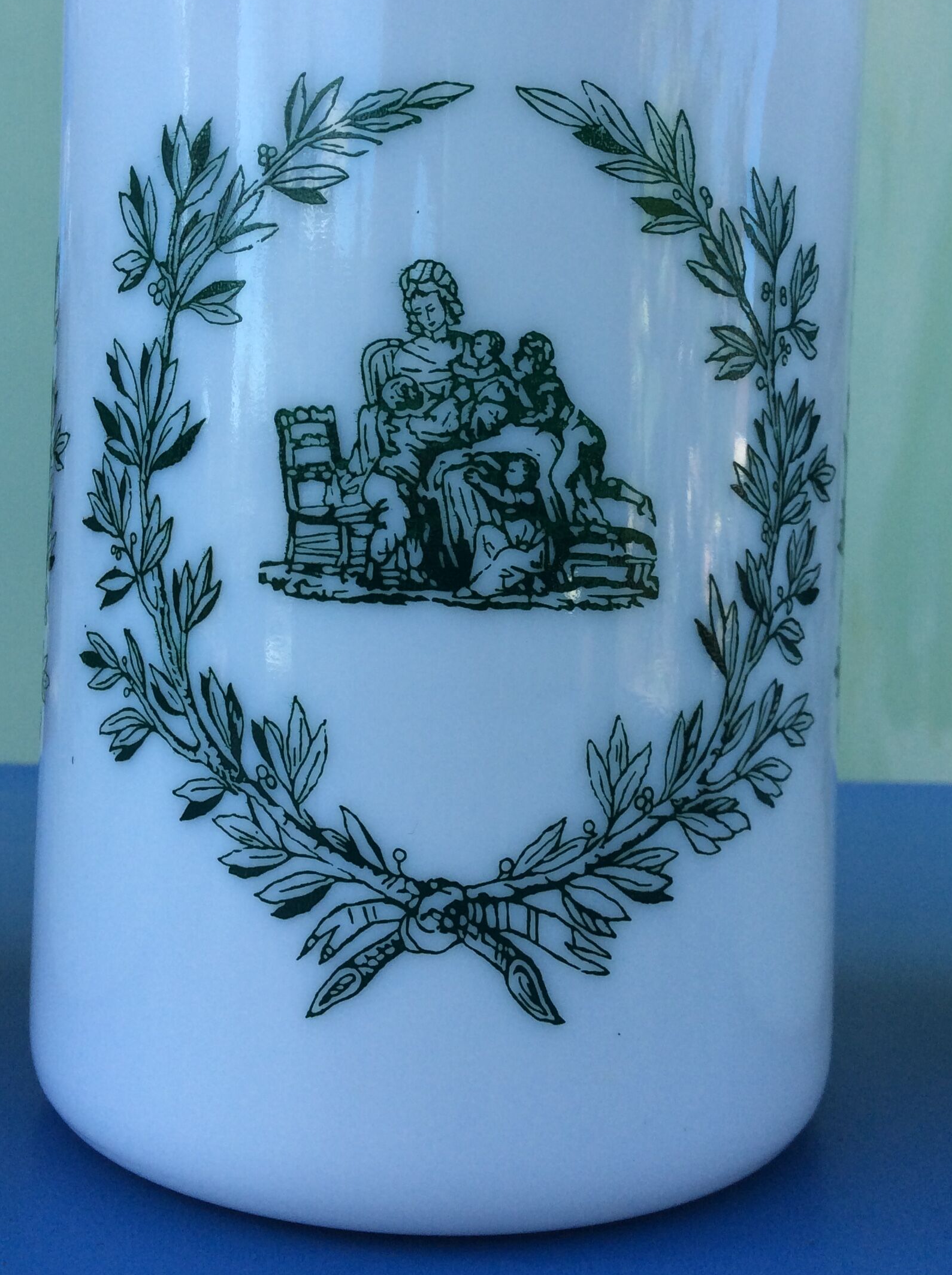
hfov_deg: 36.7
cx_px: 474
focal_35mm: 39
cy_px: 528
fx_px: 1434
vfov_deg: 47.7
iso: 32
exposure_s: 1/261
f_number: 2.4
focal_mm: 3.3
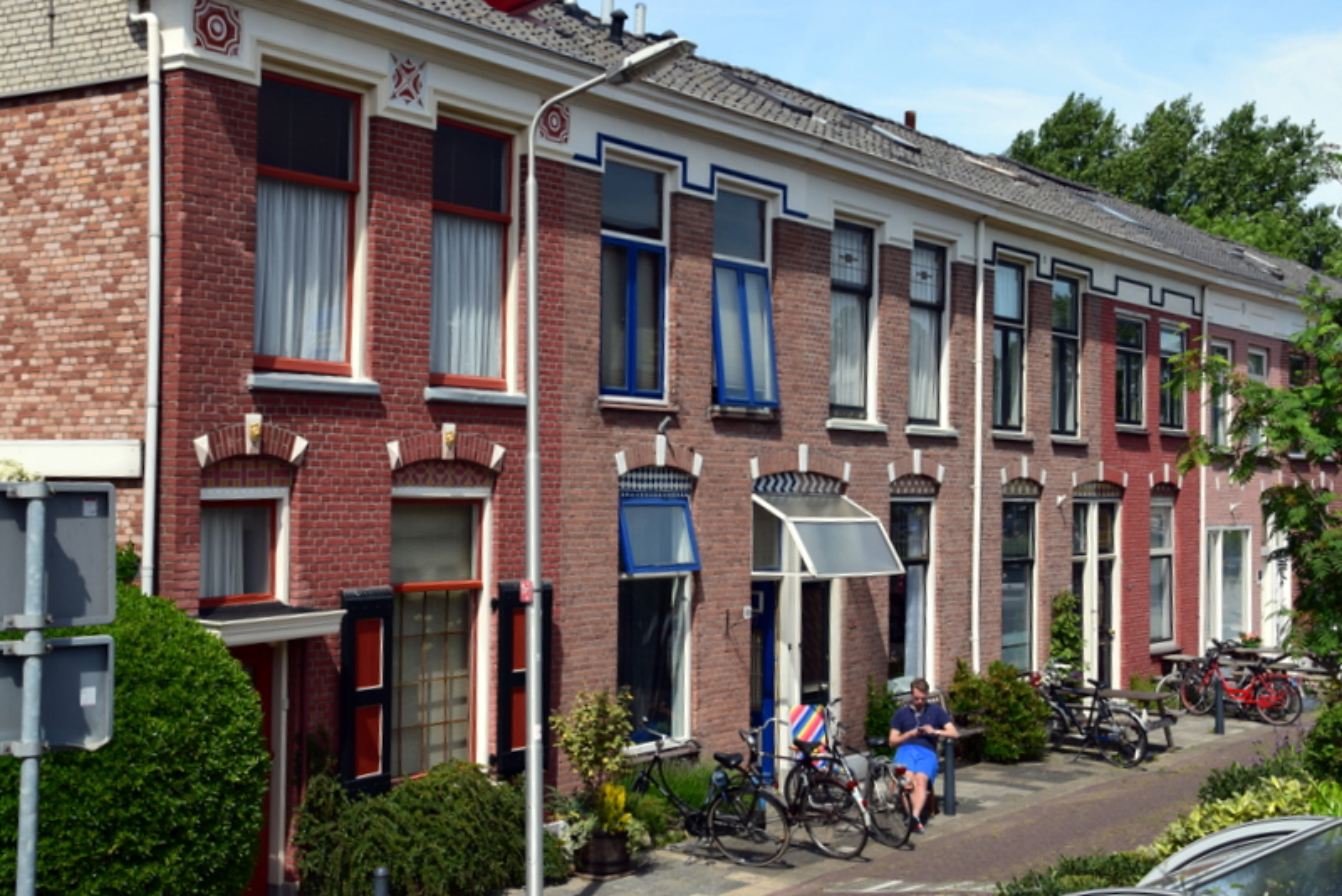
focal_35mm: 48
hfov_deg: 41.1
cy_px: 448
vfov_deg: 28.1
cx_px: 671
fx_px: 1790
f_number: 9
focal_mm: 32
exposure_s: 1/100
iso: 125
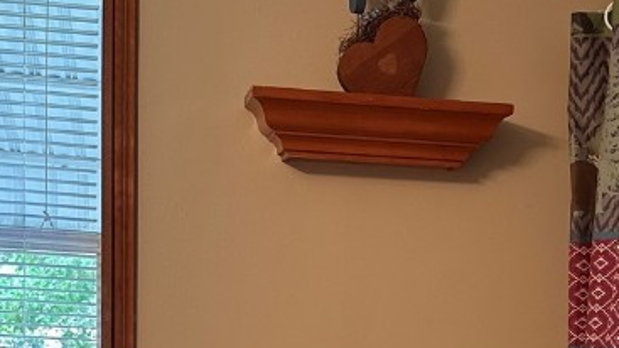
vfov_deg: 15.2
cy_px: 530
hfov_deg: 28.9
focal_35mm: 73
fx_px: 1198
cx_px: 366
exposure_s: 1/120
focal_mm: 6.86
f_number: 1.78
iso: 160
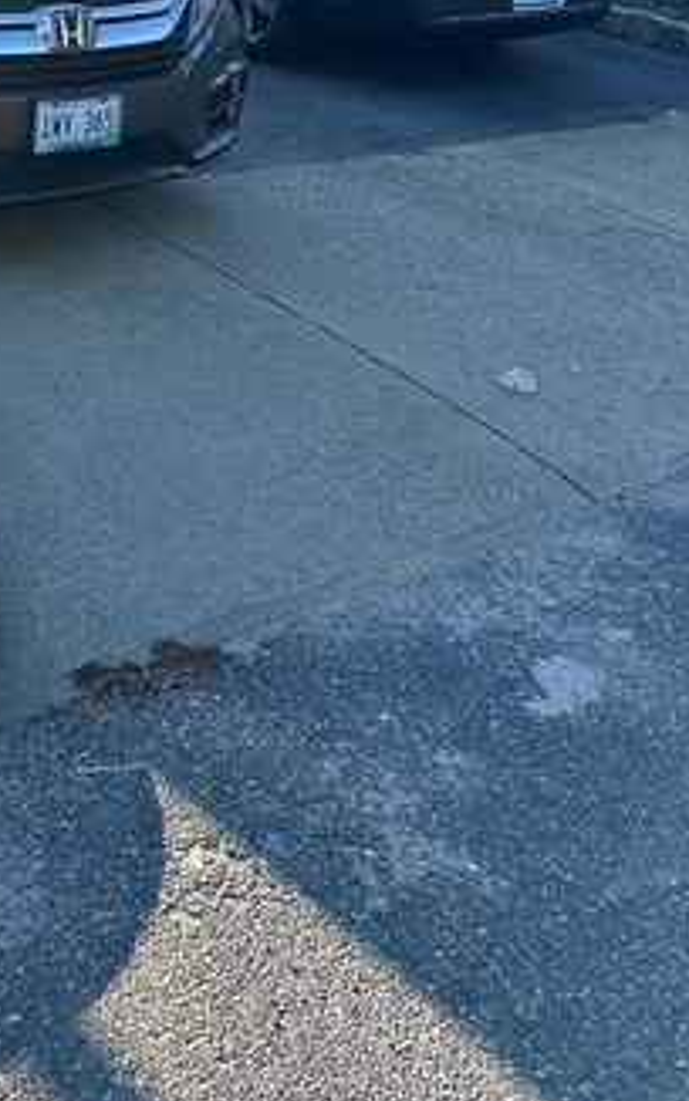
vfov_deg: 35.3
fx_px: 1561
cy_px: 12
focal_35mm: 52
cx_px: 34
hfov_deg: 24.0
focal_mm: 6.86
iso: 80
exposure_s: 1/1495
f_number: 1.78
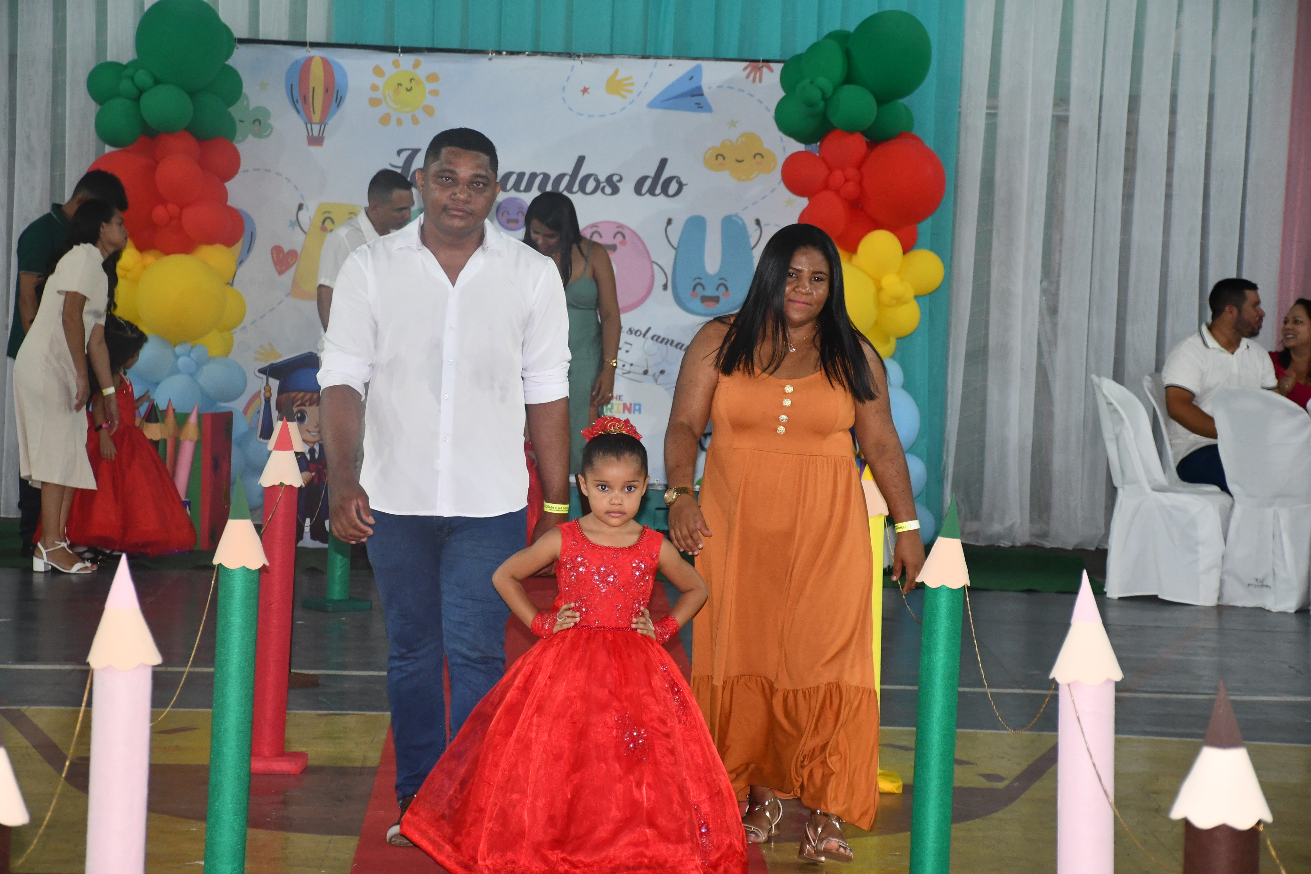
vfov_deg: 13.0
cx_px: 656
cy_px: 437
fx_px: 3823
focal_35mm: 105
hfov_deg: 19.5
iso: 1600
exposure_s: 1/60
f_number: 5
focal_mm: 70
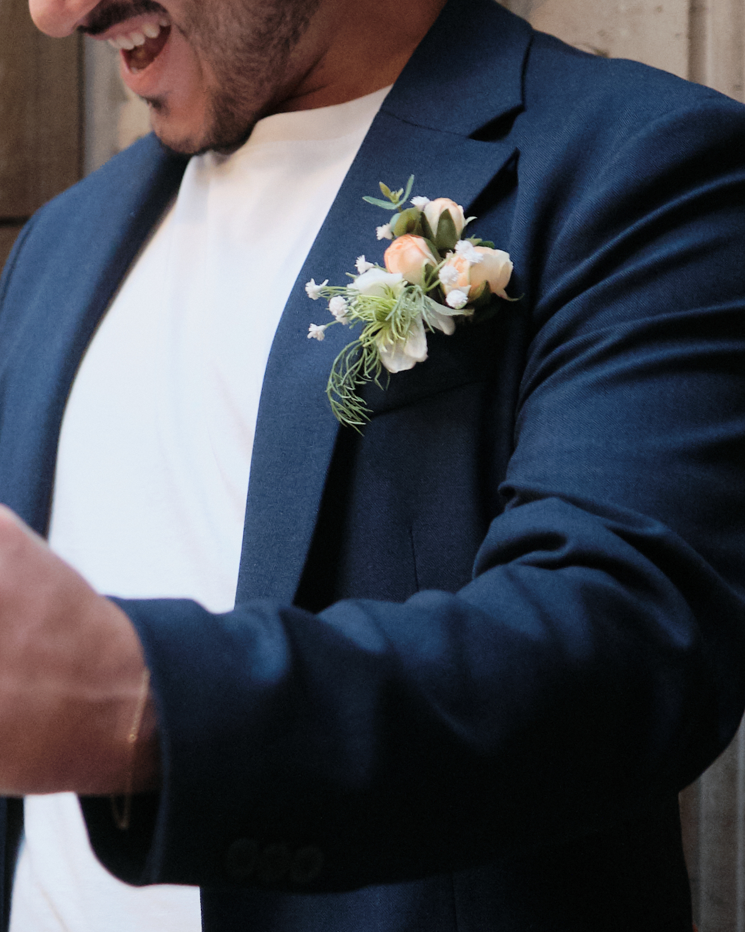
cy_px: 295
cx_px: -41
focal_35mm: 126
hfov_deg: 12.1
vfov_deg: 15.2
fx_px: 3474
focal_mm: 23
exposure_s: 1/160
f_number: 1.4
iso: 1250
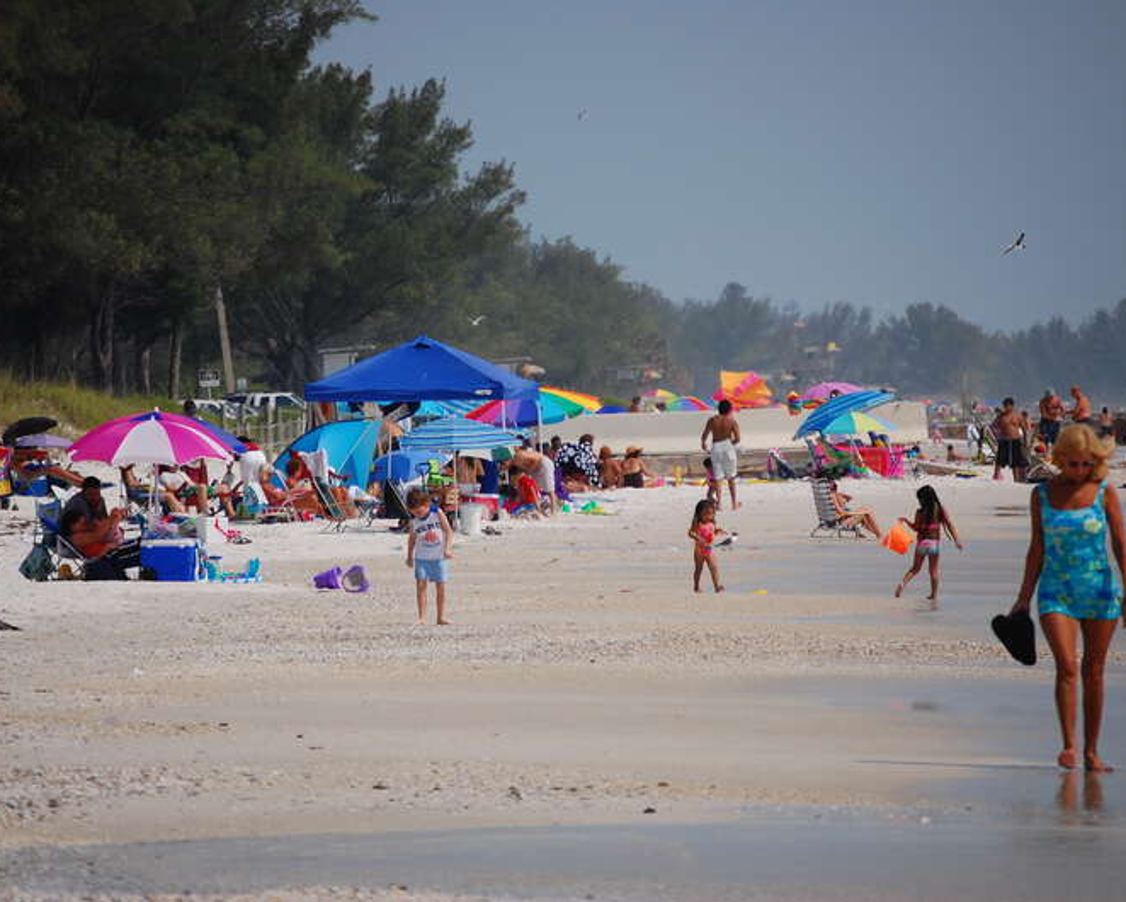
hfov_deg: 5.7
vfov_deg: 4.6
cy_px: 451
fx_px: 11334
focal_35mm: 340
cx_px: 522
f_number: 5.6
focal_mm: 200
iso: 200
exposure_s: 1/2000
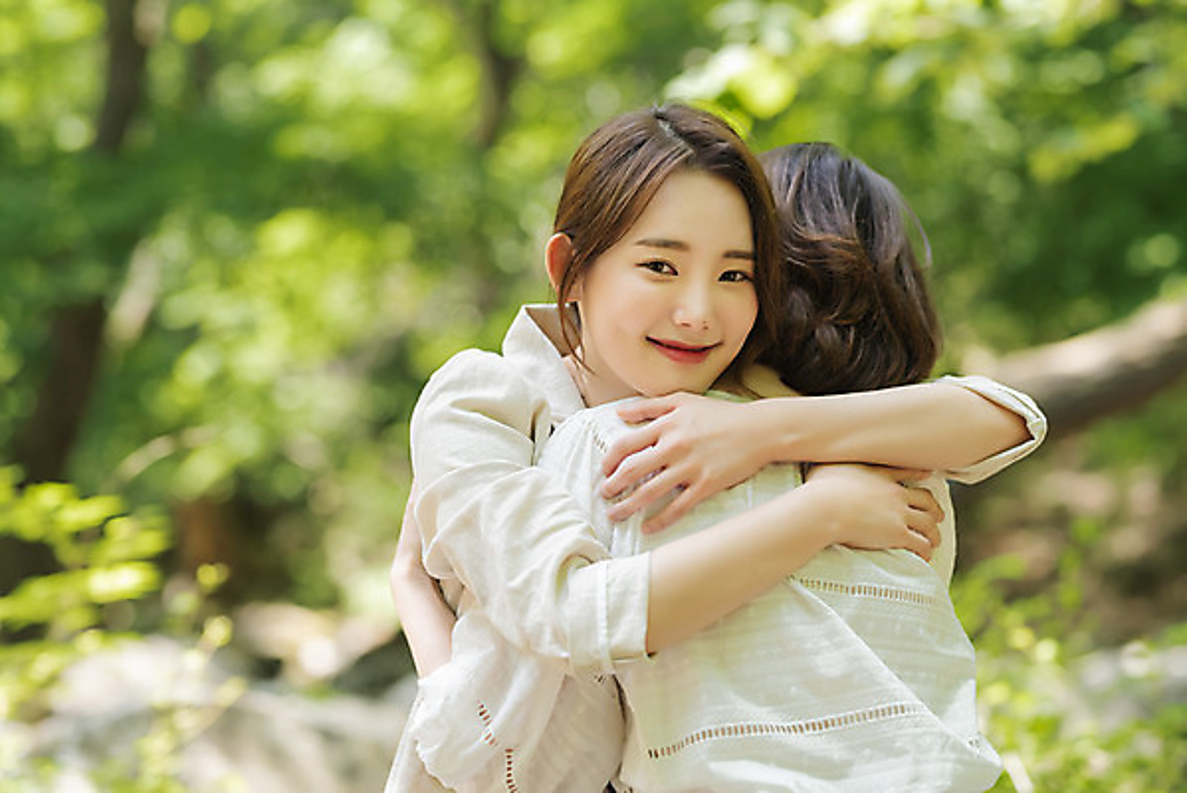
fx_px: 2804
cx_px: 594
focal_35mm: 85
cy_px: 396
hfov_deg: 23.9
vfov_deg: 16.1
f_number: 2.5
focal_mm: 85
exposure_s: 1/400
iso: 320
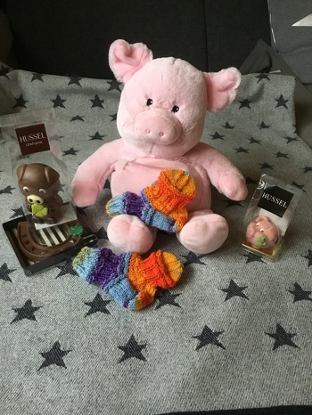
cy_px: 208
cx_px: 156
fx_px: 372
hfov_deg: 45.5
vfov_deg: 58.3
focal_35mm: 31
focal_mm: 3.3
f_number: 2.4
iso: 200
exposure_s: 1/30
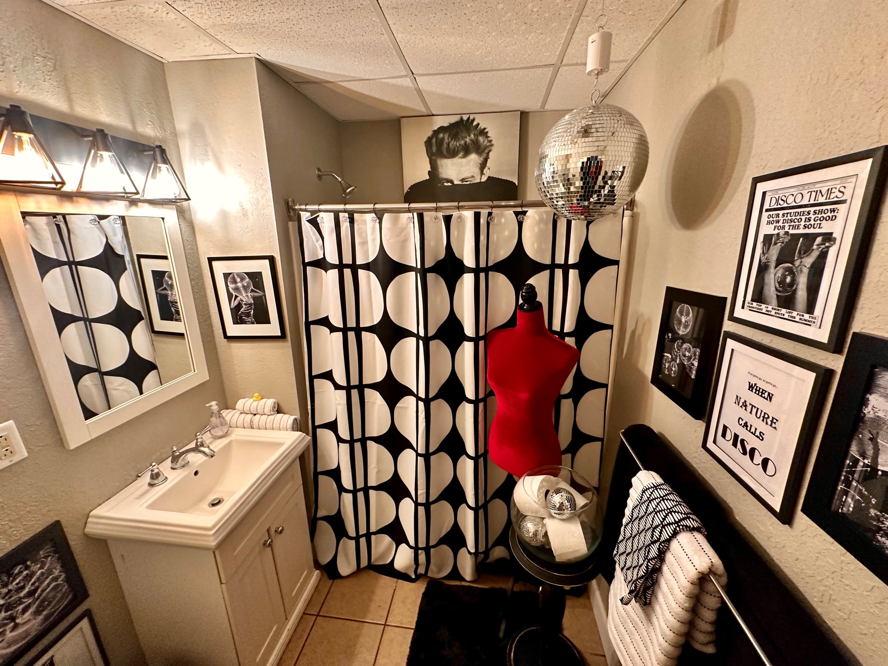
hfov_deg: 102.1
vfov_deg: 85.7
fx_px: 359
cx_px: 444
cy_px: 333
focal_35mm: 14
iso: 320
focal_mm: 2.22
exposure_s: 1/60
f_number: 2.2
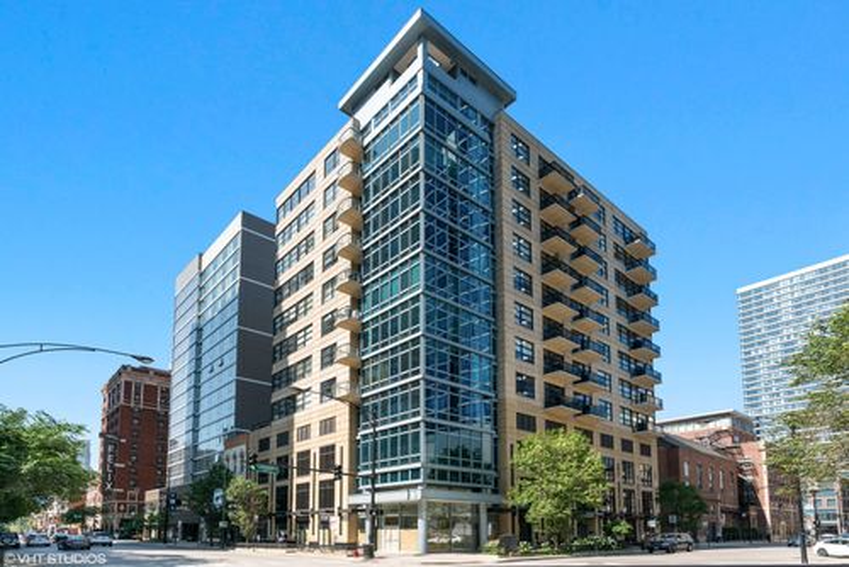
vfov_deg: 67.5
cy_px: 284
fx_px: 425
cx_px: 424
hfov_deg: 90.0
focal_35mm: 18
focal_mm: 18
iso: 320
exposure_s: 1/500
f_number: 9
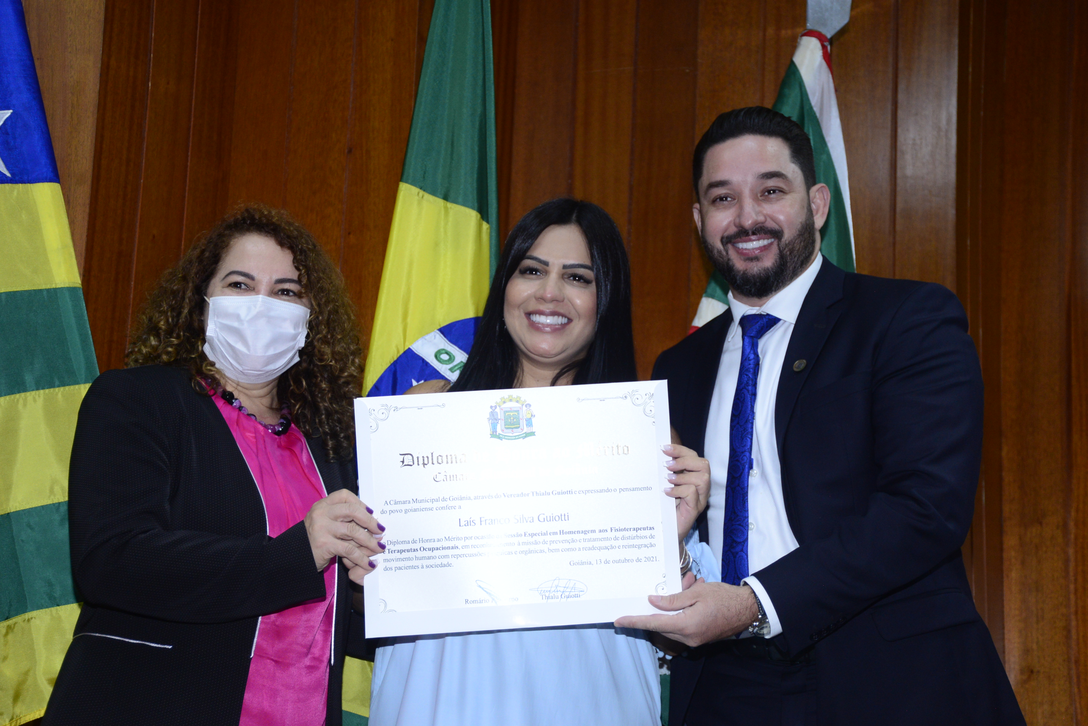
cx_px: 544
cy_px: 363
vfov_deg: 20.9
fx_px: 1965
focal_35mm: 65
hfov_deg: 30.9
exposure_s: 1/125
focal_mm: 65
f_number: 5
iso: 2000
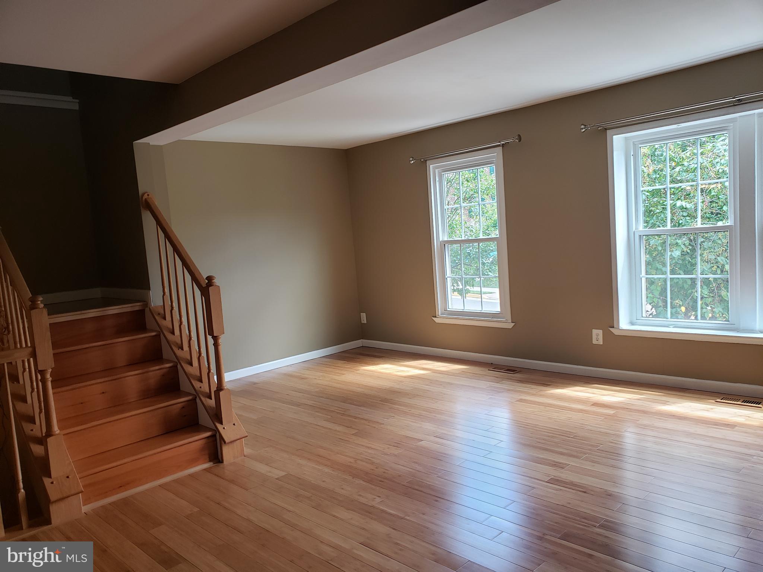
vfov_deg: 53.1
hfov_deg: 67.3
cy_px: 286
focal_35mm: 26
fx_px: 573
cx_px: 382
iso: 80
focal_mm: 4.3
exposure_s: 1/60
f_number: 2.4
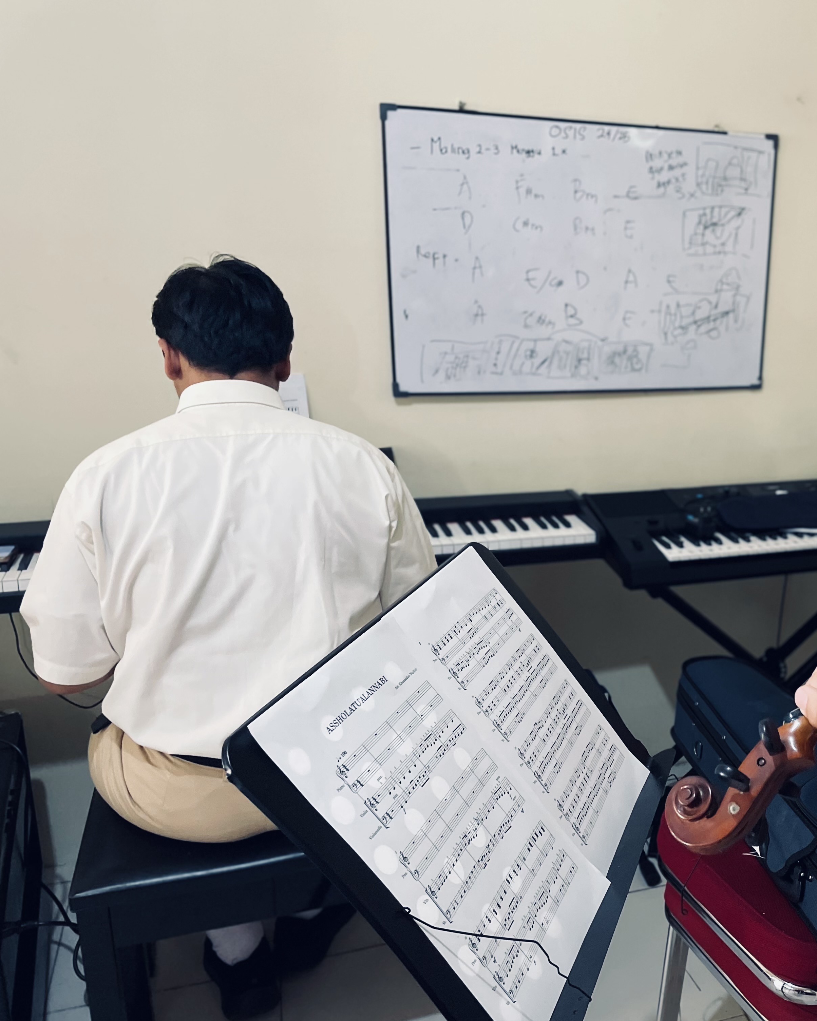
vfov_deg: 52.8
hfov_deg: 41.0
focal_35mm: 34
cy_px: 513
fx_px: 1028
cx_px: 683
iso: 250
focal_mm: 4.2
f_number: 1.6
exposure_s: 1/60
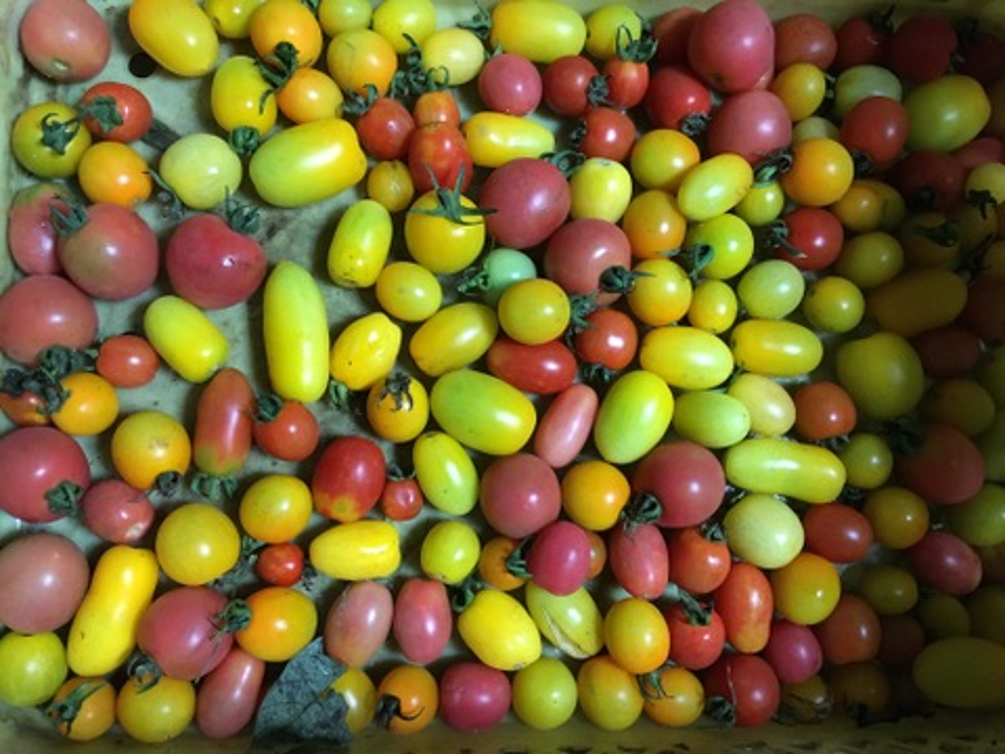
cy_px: 377
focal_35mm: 29
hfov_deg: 61.7
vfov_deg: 48.2
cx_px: 502
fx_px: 842
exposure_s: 1/15
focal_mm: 4.15
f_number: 2.2
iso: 250
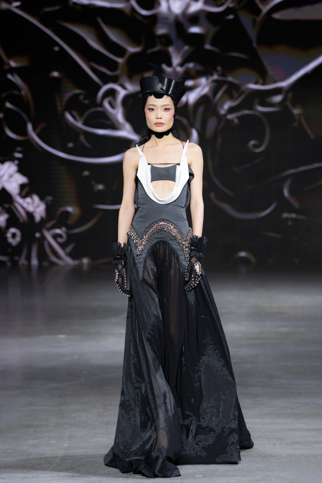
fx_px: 1771
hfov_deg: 10.4
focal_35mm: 132
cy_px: 242
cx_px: 161
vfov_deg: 15.5
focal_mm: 132
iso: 1250
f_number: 4
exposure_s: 1/320
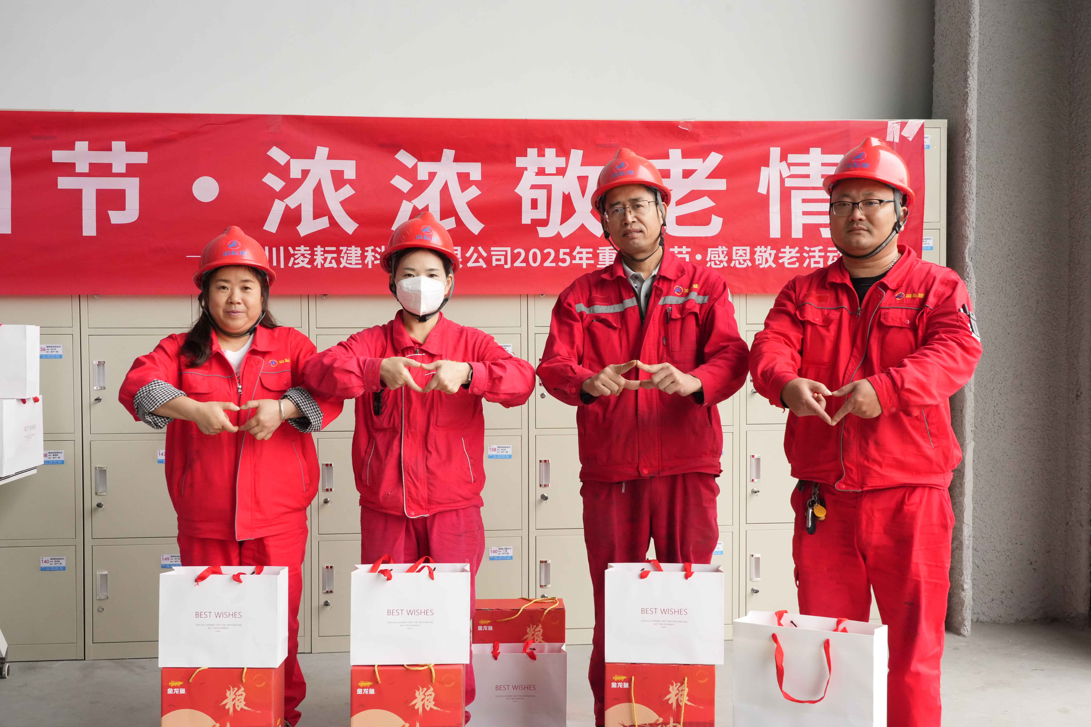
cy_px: 364
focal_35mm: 41
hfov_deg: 47.4
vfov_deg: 32.6
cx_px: 546
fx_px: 1242
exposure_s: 1/250
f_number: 11
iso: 5000
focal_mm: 41
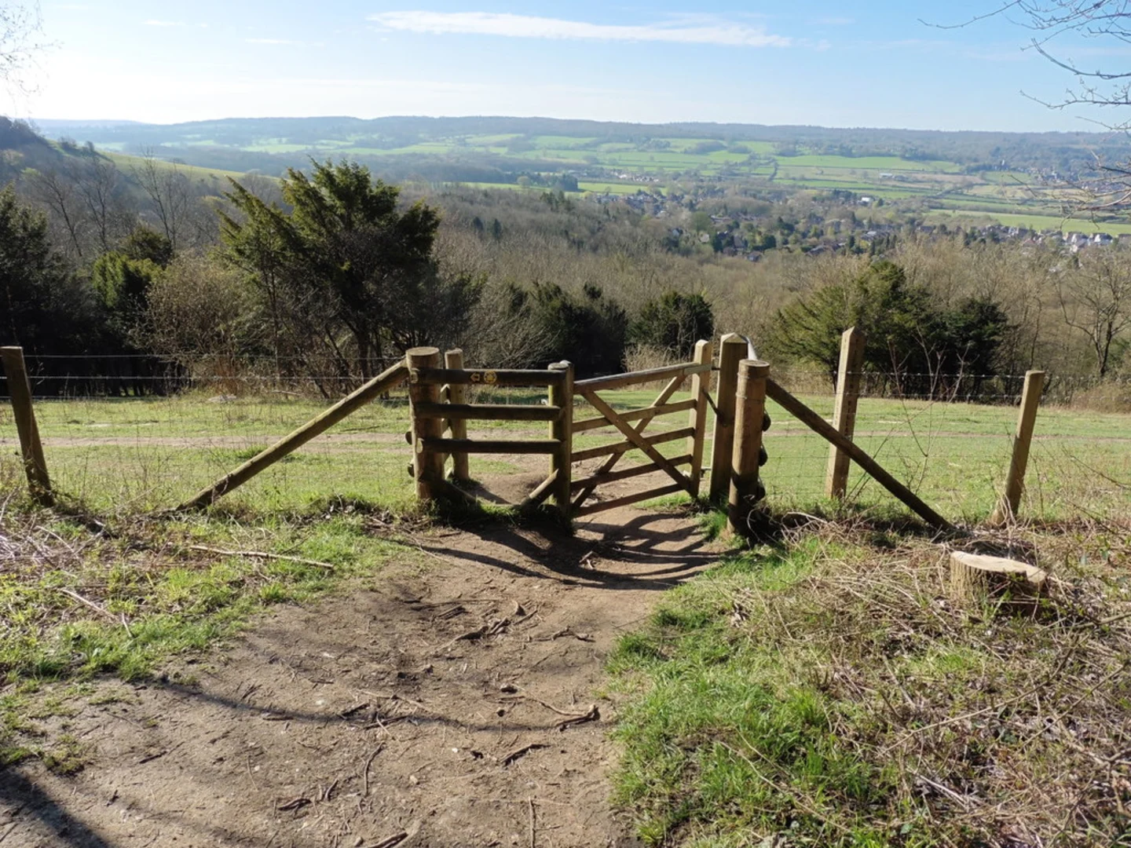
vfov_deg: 56.8
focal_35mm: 24
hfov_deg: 71.6
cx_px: 566
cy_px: 424
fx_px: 784
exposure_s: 1/500
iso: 100
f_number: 4
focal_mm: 4.3
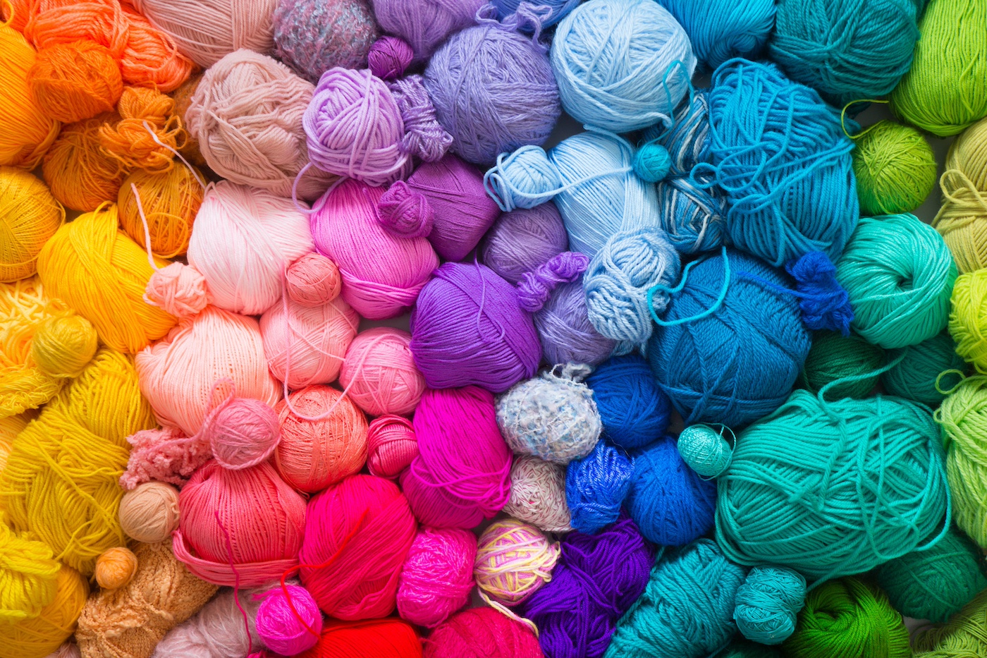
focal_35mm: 49
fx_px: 1343
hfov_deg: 40.3
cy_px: 329
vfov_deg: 27.5
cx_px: 494
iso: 200
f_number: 5.6
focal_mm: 33
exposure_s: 1/25
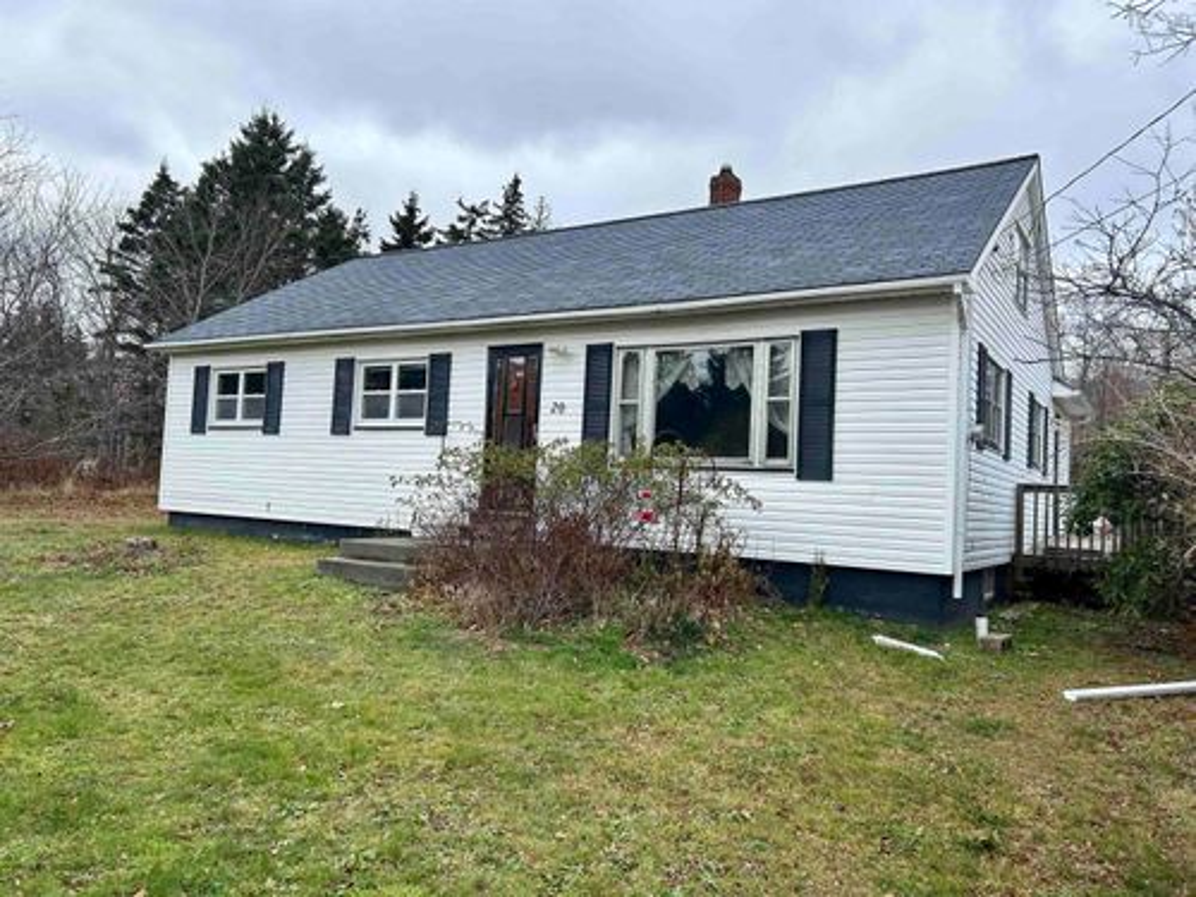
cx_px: 598
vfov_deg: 53.1
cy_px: 448
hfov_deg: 67.3
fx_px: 898
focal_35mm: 26
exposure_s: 1/1553
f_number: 1.5
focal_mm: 5.7
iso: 50
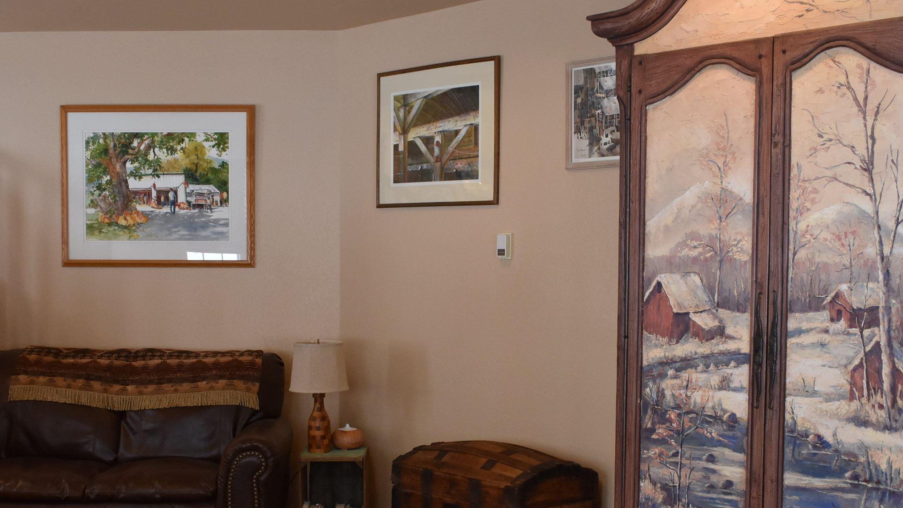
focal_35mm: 49
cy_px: 346
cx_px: 457
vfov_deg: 24.3
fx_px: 1173
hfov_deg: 42.1
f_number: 5
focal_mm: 20
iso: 800
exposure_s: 1/100
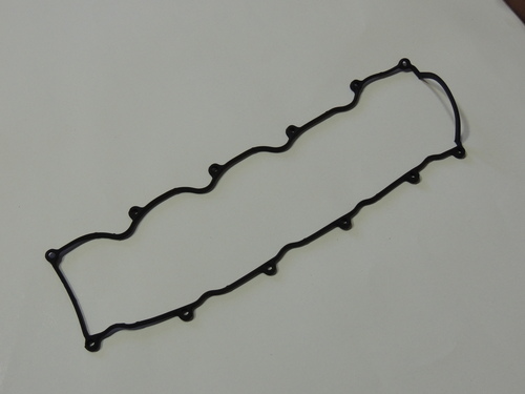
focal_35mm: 47
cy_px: 197
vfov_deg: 30.9
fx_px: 713
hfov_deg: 40.4
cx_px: 262
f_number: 3.5
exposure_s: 1/25
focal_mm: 8.3
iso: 400
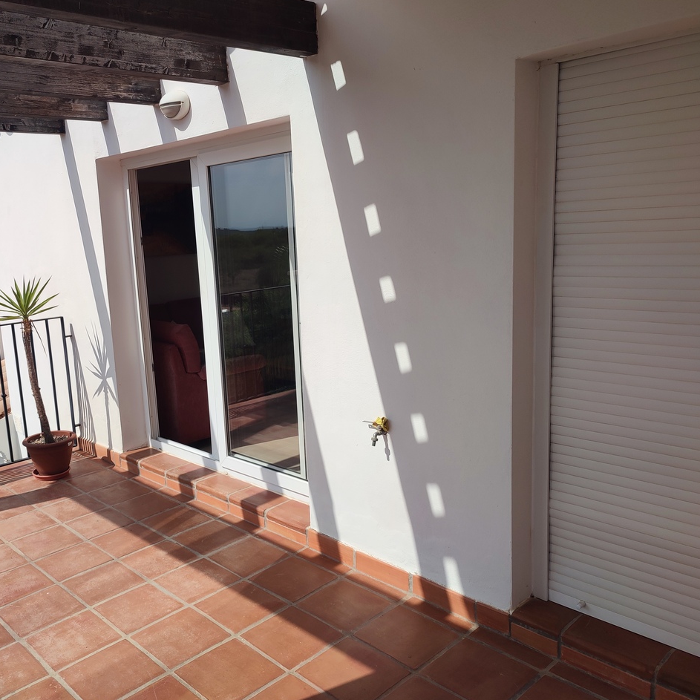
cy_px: 350
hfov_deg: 53.3
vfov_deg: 54.0
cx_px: 252
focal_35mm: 30
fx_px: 686
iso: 50
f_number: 1.9
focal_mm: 6.04
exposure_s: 1/1284
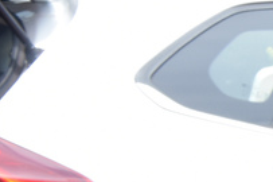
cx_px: 777
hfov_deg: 5.3
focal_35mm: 372
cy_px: 247
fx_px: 2819
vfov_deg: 3.7
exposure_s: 1/200
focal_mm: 42
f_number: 13
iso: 500
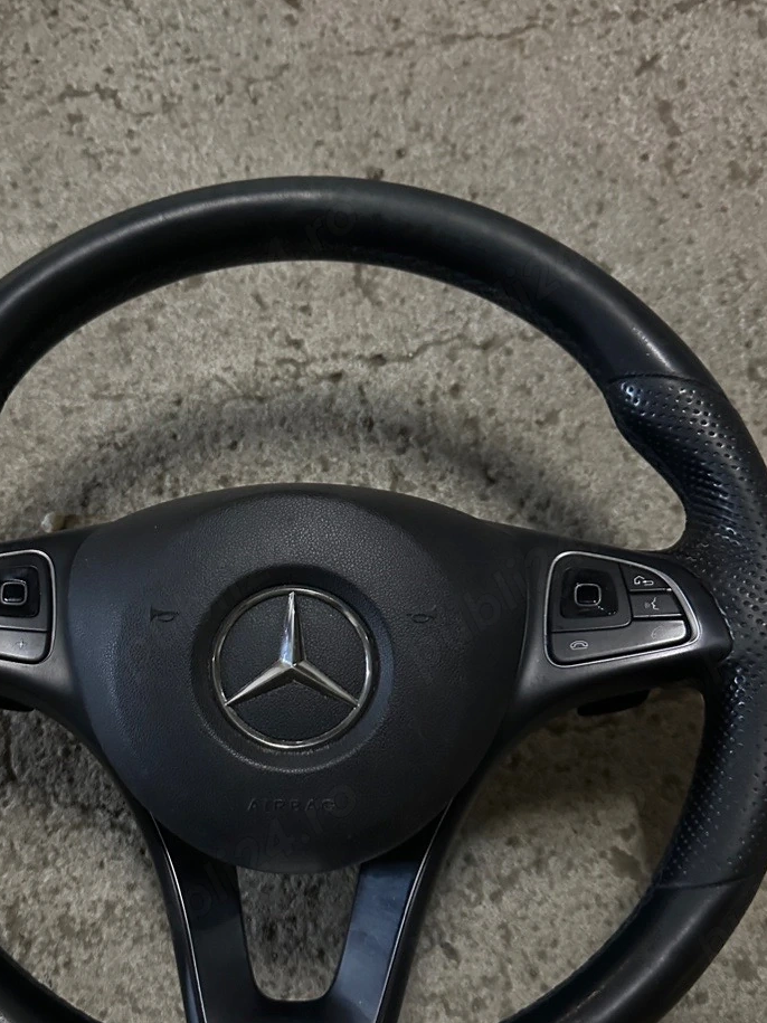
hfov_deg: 40.5
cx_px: 311
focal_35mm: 35
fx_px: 1034
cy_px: 626
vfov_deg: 52.2
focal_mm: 6.86
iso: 1600
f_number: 1.78
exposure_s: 1/25
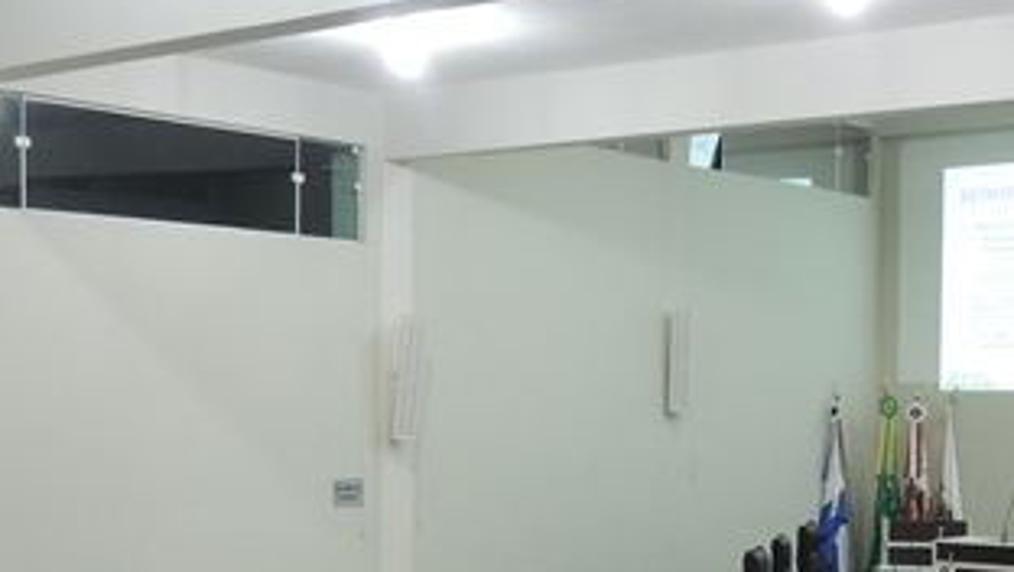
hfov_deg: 31.4
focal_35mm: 67
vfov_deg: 17.5
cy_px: 592
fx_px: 1803
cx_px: 546
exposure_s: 1/20
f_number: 3
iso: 400
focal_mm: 4.3
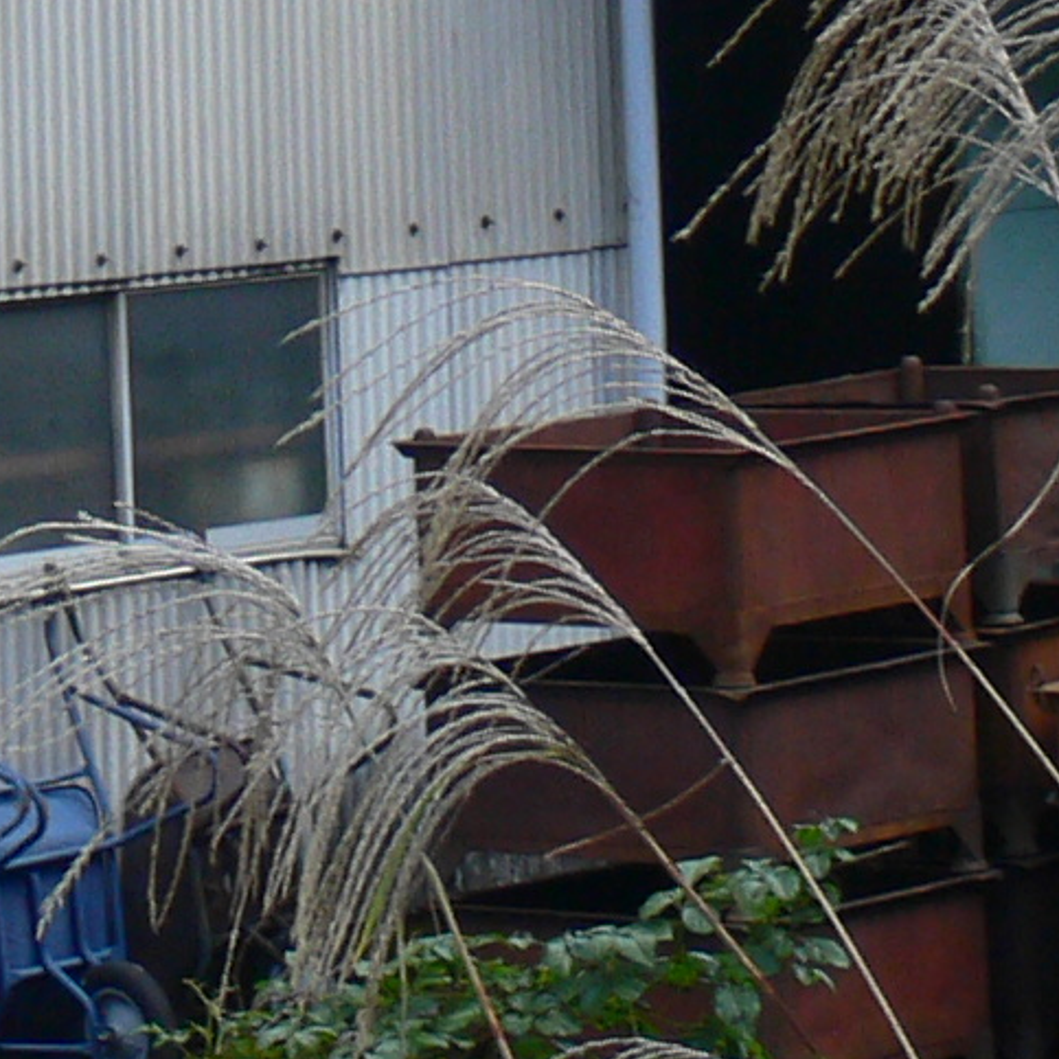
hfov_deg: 6.9
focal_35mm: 251
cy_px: -300
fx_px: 8688
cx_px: -169
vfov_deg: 6.9
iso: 80
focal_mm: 8.8
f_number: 4
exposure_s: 1/100
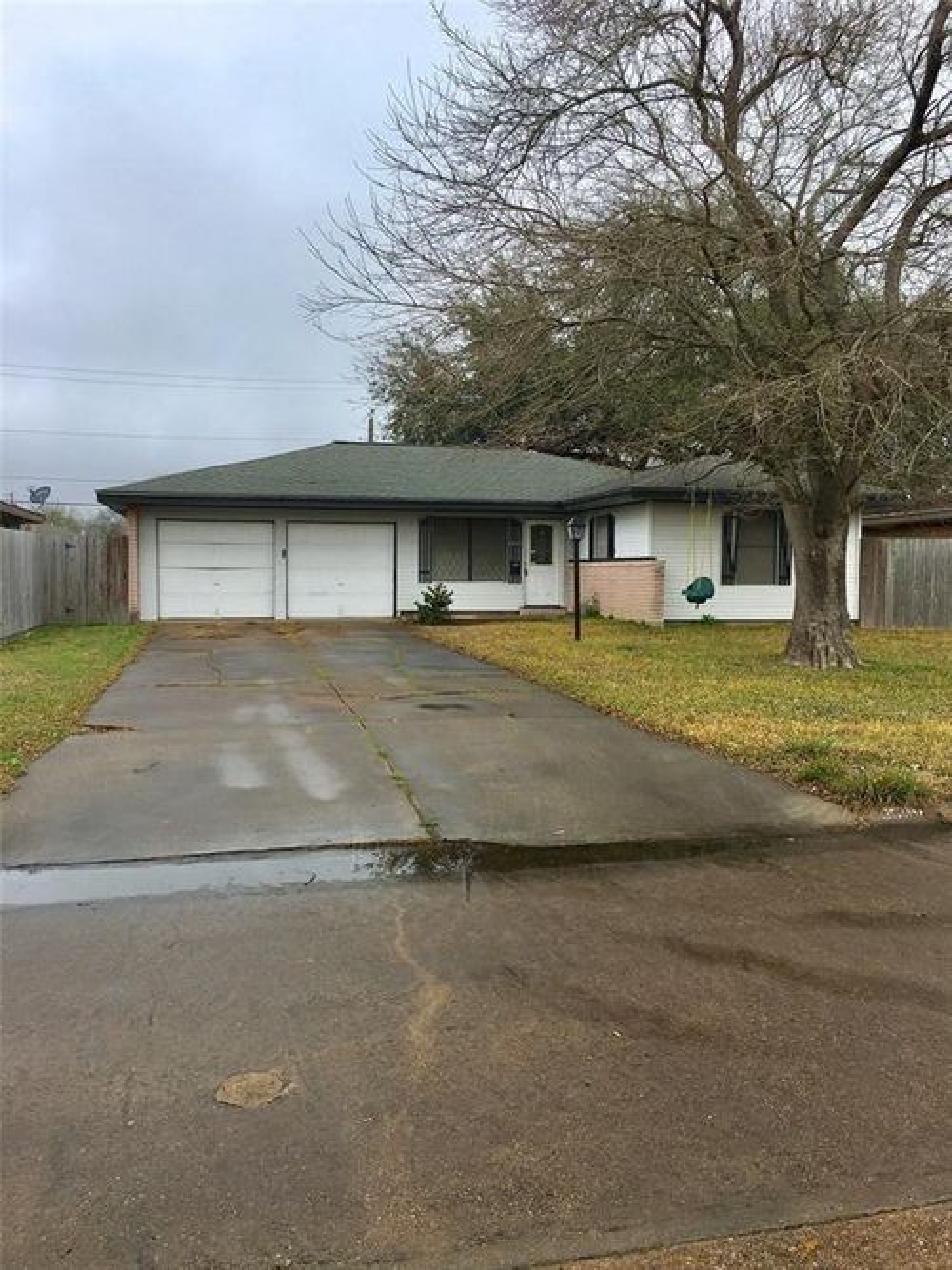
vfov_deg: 61.7
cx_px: 476
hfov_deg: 48.2
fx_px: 1064
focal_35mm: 29
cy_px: 635
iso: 25
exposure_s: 1/801
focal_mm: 4.15
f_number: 2.2
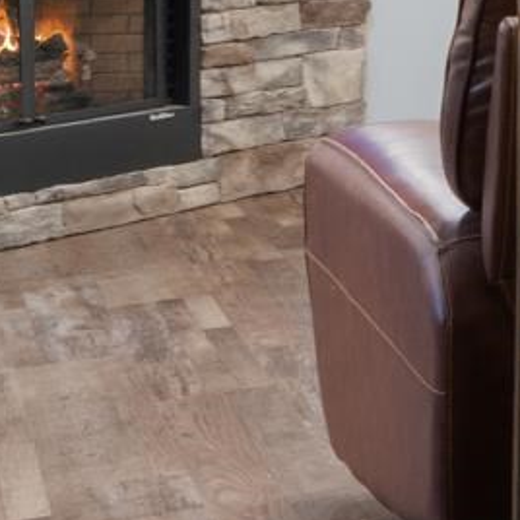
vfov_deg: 14.2
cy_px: -102
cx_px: 2103
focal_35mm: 119
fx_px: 2022
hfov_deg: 8.1
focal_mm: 10
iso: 200
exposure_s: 1.6
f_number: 9
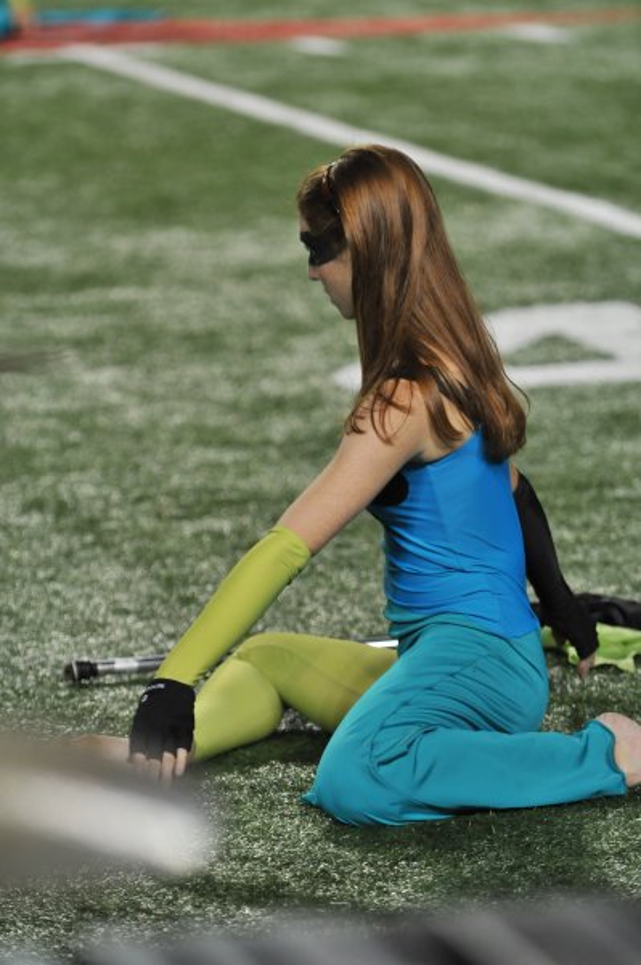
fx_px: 5618
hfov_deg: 6.5
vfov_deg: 9.8
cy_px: 482
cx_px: 320
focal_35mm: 210
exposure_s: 1/320
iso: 800
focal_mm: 140
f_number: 2.8
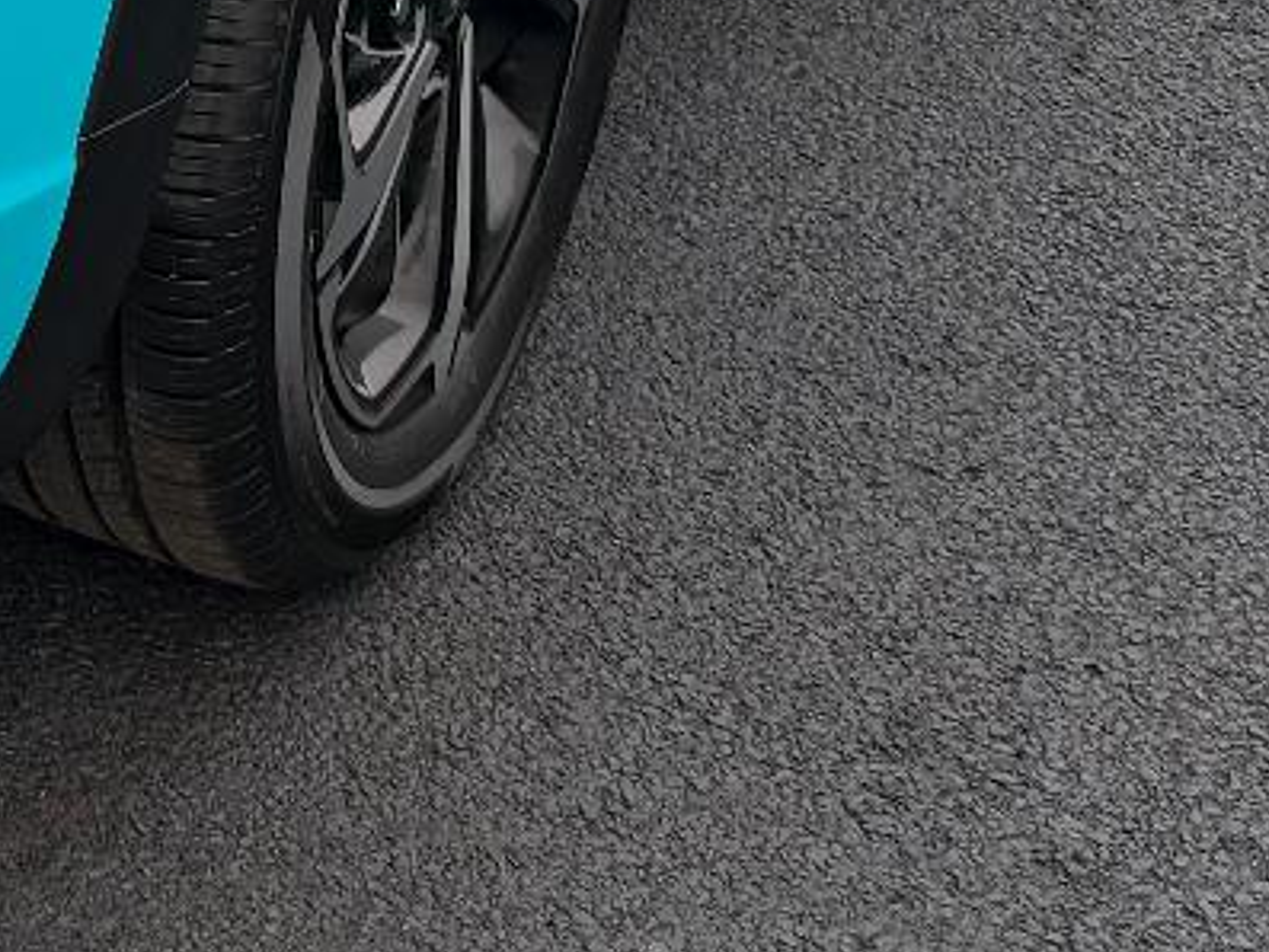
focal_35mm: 116
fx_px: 4254
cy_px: -613
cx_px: -777
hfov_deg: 15.3
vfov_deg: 12.0
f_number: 1.78
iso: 80
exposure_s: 1/387
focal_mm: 6.76
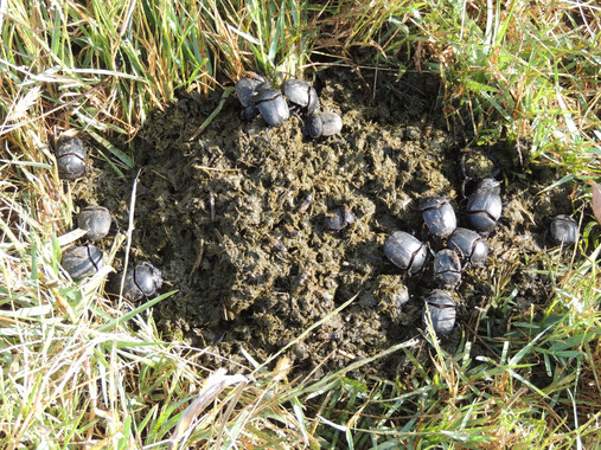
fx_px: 1823
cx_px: 300
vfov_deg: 14.1
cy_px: 225
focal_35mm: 105
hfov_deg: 18.7
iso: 110
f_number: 4.2
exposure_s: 1/100
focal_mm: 18.7
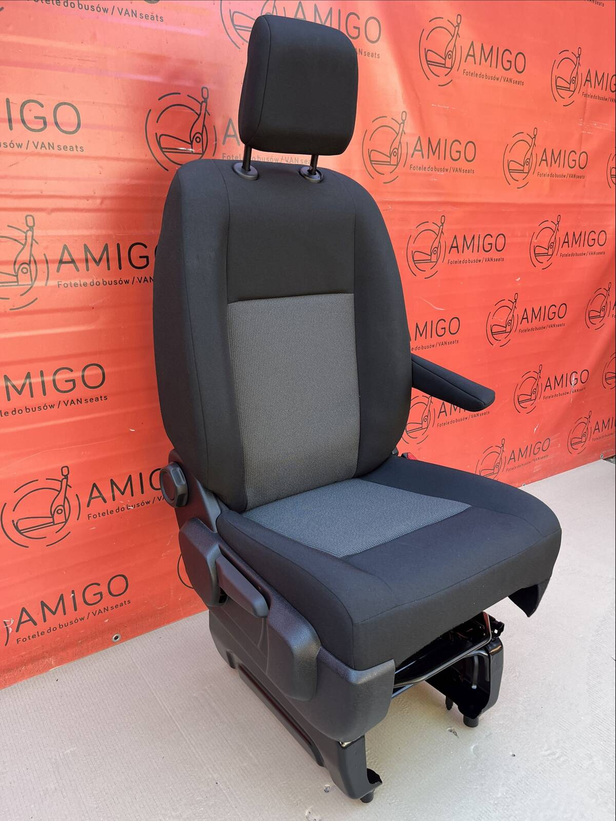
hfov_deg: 53.1
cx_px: 308
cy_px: 410
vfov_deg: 67.3
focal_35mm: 26
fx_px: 617
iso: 80
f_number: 1.6
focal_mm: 5.1
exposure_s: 1/121
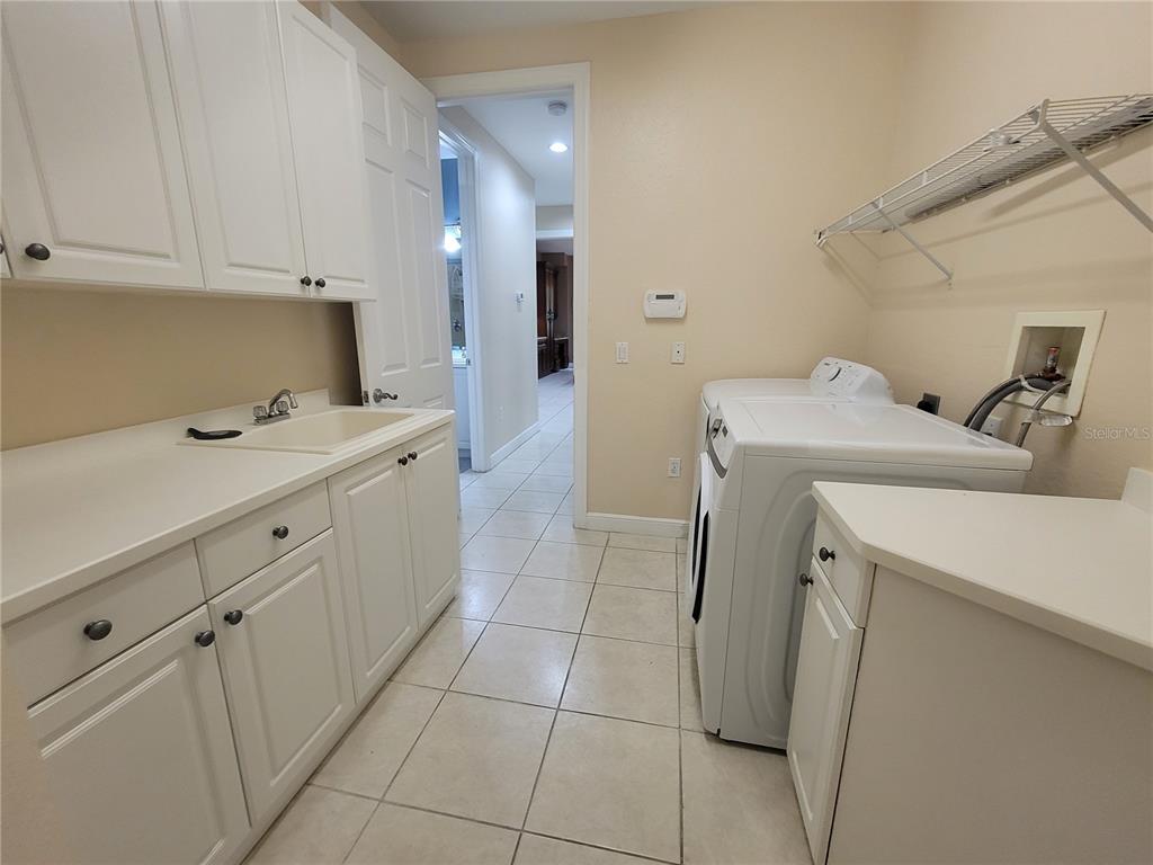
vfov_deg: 89.9
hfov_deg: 106.2
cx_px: 576
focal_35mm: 13
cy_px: 432
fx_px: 433
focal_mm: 2.2
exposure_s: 1/60
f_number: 2.2
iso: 250
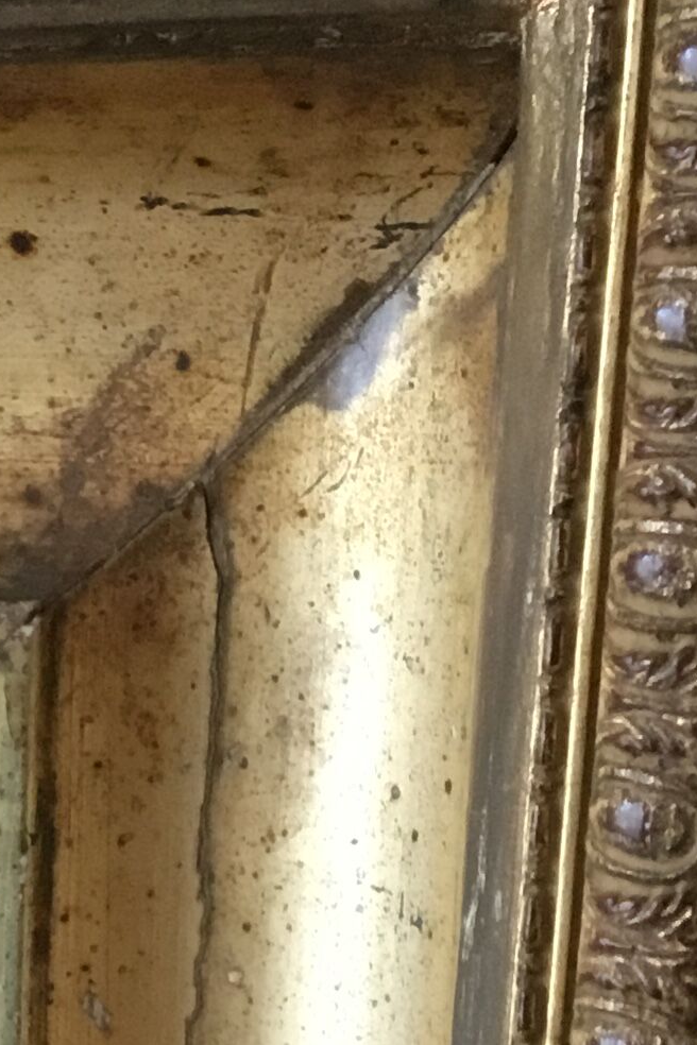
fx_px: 3107
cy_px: 1013
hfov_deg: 12.4
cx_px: -209
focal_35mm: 107
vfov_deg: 18.7
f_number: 2.4
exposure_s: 1/33
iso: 160
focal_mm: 3.3
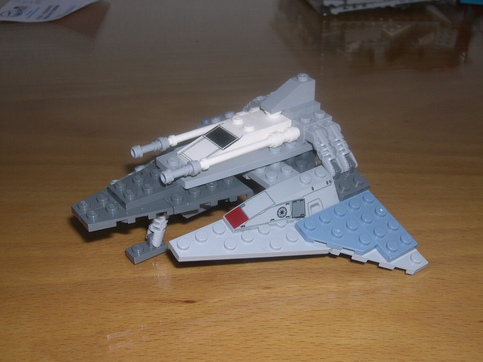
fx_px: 656
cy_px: 181
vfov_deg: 30.9
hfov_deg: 40.4
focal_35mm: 47
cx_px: 242
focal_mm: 10.1
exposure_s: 1/30
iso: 100
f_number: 8.4
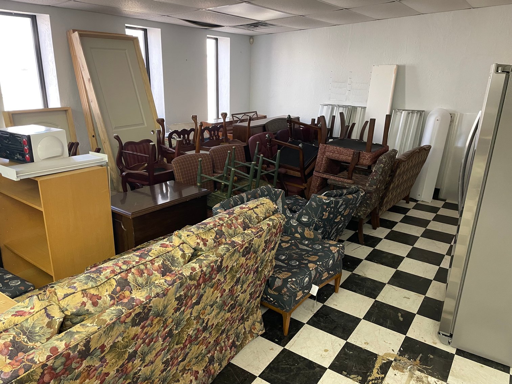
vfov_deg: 53.1
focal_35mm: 26
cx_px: 256
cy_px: 192
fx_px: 385
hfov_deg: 67.3
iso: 250
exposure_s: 1/60
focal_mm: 4.2
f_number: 1.6
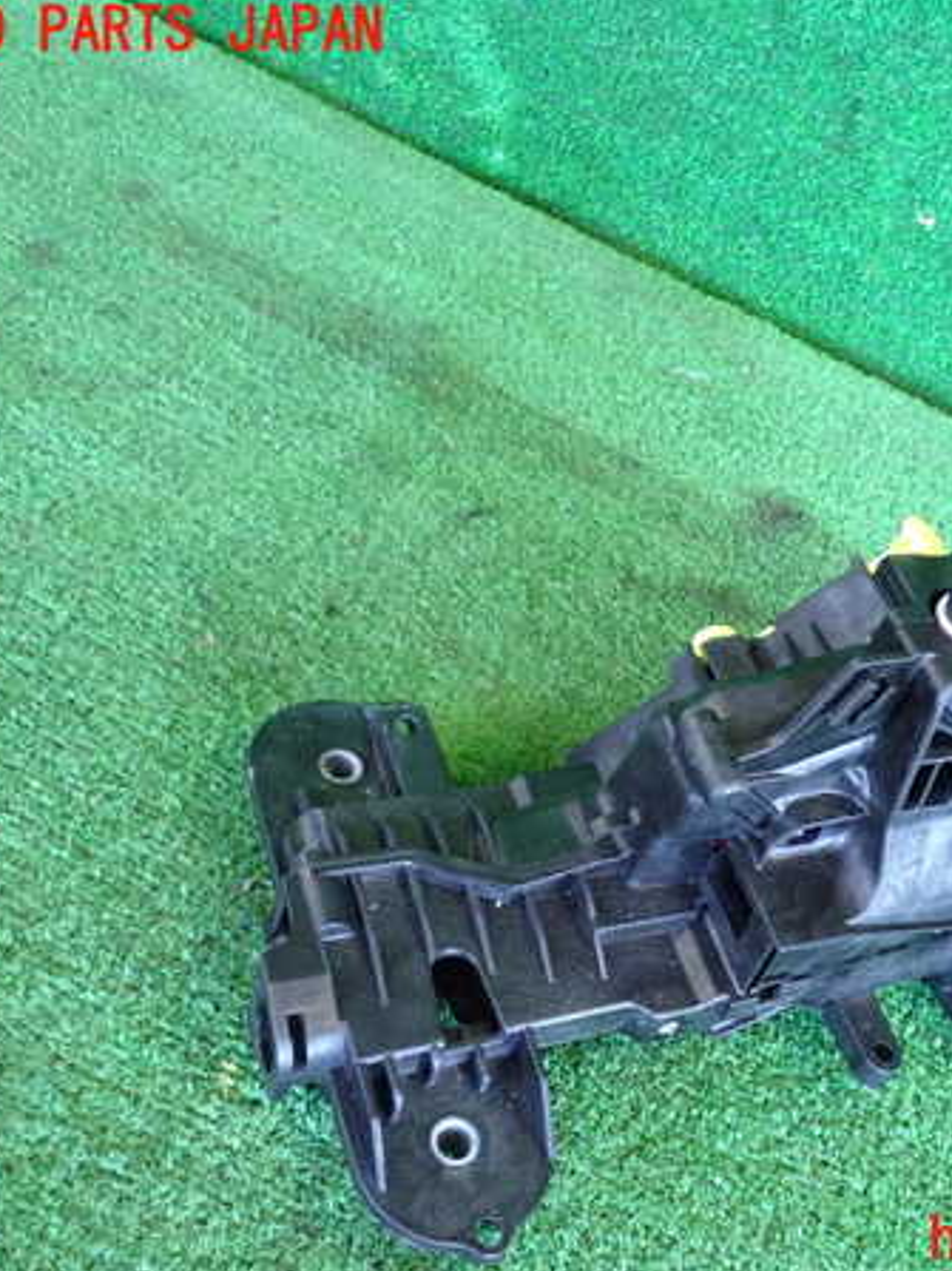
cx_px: 719
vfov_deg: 43.9
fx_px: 1578
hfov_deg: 32.9
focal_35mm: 43
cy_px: 637
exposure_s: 1/125
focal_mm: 5.79
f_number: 2.4
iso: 800
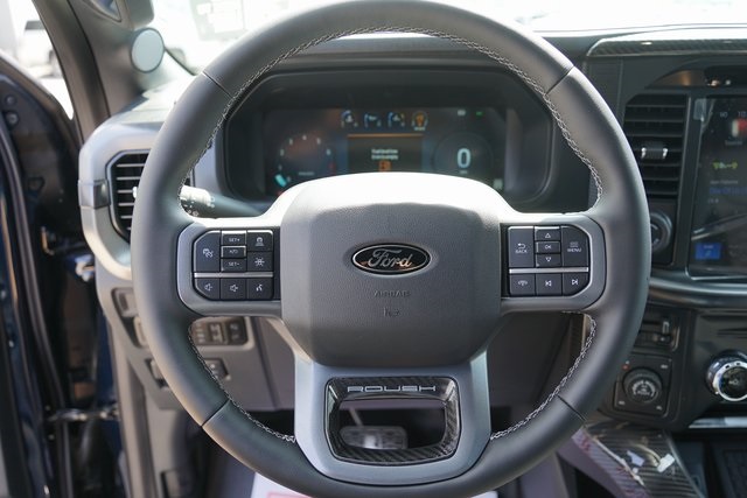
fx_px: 602
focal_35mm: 29
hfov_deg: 63.6
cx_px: 374
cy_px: 249
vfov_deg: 45.0
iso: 100
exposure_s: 1/60
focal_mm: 29
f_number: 4
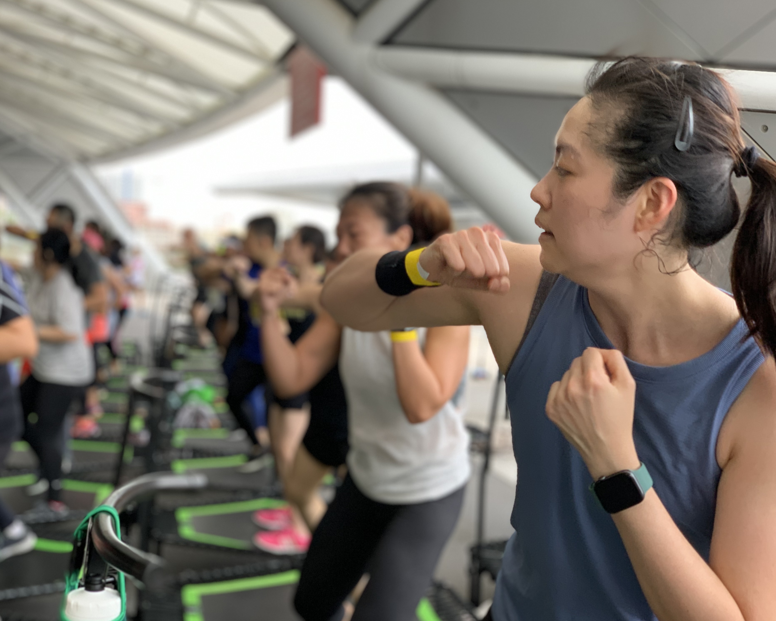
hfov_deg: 34.1
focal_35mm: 55
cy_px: 311
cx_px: 357
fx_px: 1263
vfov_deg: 27.6
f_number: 2.4
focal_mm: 6
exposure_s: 1/122
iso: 64
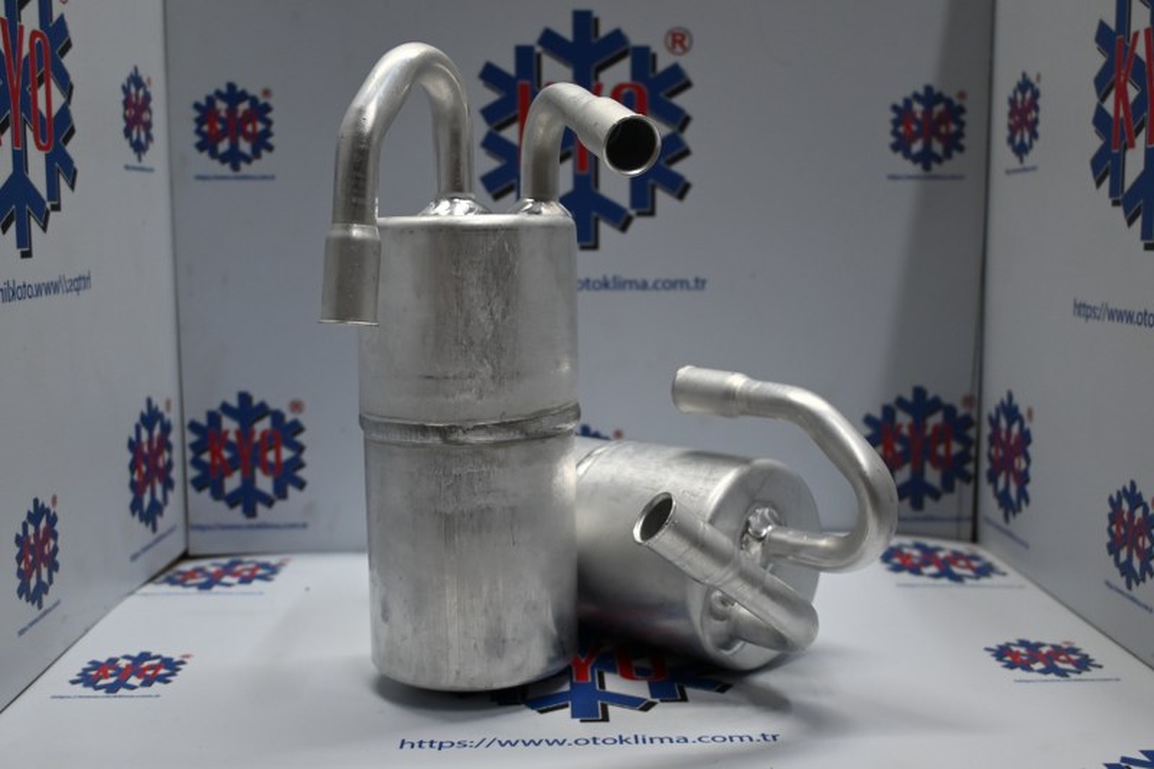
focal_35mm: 37
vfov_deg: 36.2
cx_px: 577
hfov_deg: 52.2
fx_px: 1178
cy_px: 384
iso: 640
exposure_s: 1/125
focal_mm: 24.5
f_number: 4.2
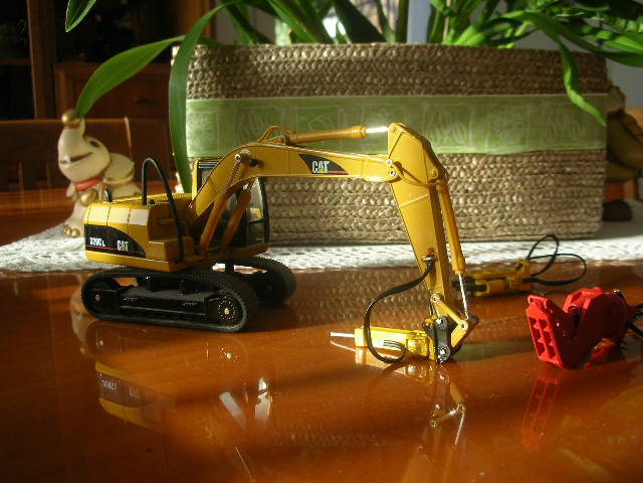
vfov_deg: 40.7
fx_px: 650
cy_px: 242
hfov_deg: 52.6
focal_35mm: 35
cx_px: 322
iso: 50
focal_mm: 5.8
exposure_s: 1/70.7
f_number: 3
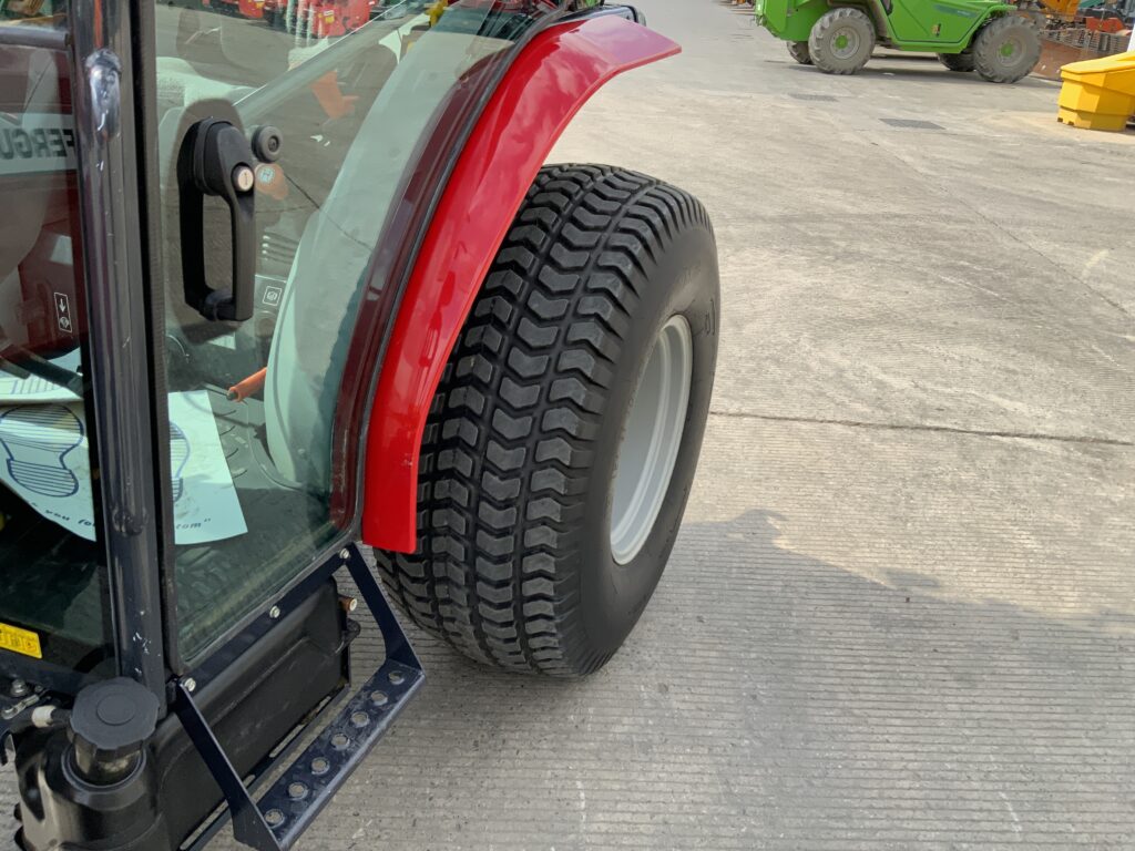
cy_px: 426
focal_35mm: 29
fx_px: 951
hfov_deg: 61.7
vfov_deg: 48.2
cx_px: 568
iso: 16
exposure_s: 1/739
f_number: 1.8
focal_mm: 3
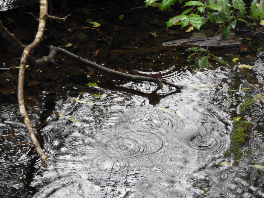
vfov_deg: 6.8
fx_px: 1678
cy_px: 99
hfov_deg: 9.0
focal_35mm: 220
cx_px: 132
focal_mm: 39.4
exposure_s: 1/30
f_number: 5.3
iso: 400
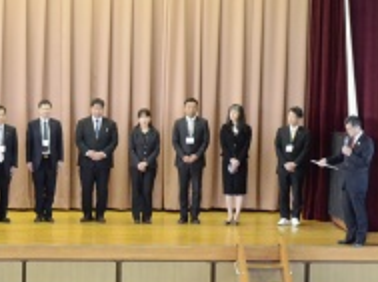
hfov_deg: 9.1
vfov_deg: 6.9
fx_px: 2347
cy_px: 177
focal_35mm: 215
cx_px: -88
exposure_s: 1/15
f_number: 14
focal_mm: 55
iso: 3200
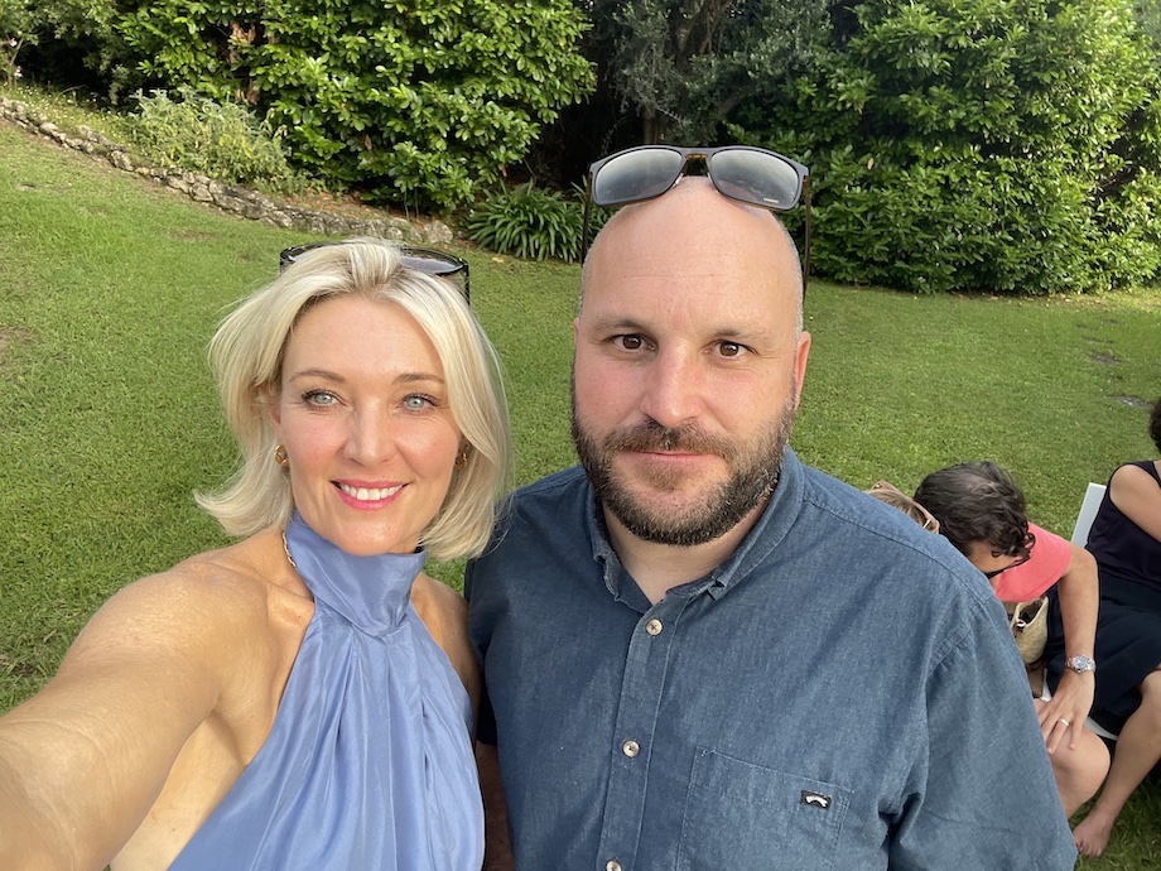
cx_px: 580
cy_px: 436
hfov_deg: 73.9
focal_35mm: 23
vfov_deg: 58.9
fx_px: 771
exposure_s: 1/160
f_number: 2.2
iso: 25
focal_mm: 2.71
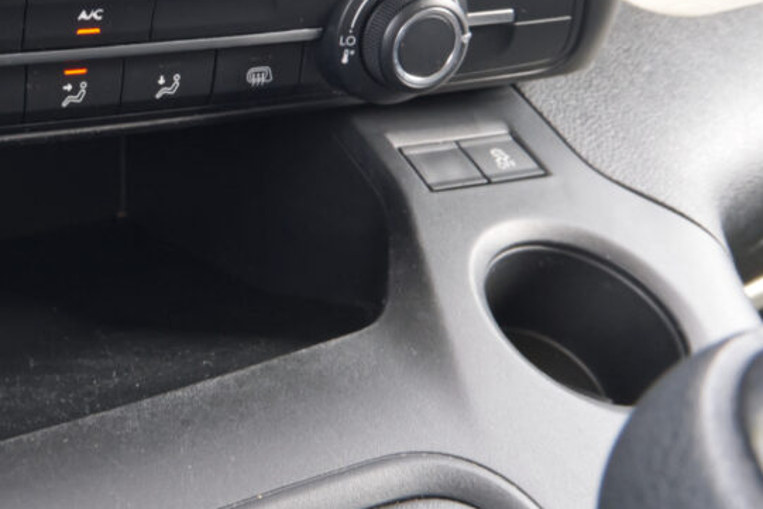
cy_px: 90
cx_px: 45
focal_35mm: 53
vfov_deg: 25.0
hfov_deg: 34.9
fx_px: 1124
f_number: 9
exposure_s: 1/40
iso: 2000
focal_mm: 18.6
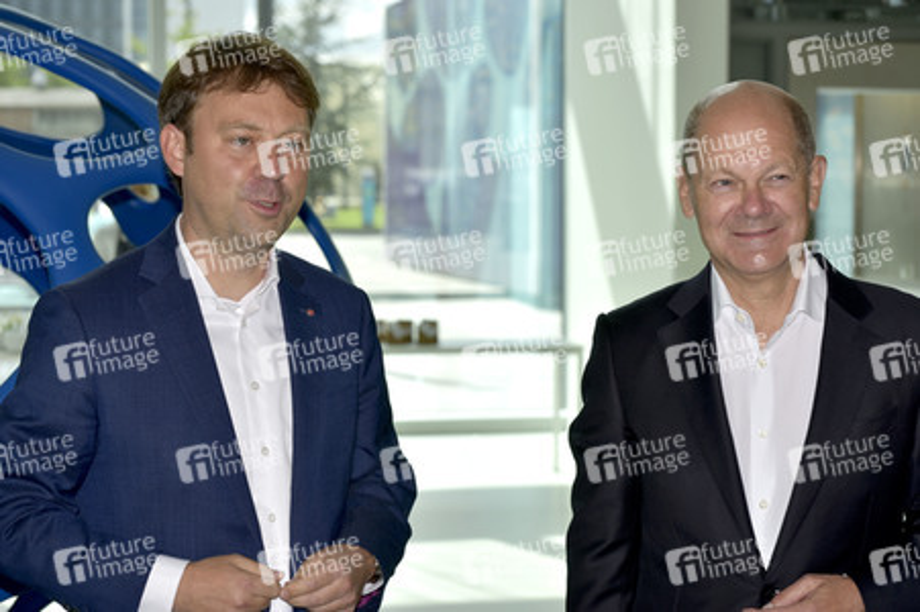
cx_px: 460
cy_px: 306
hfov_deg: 27.0
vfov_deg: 18.2
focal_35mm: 75
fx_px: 1915
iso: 100
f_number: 7.1
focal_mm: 75
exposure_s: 1/200
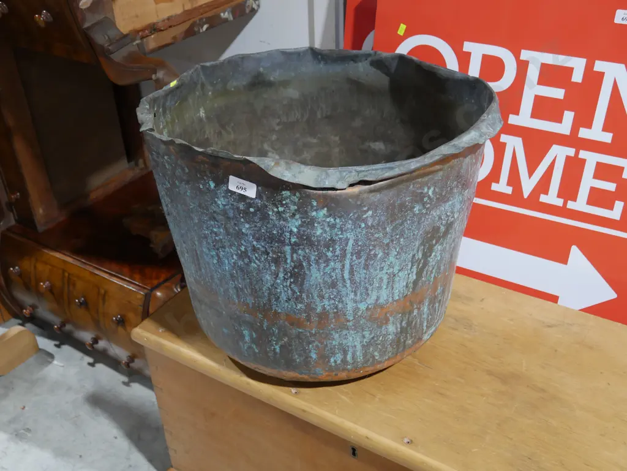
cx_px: 314
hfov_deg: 49.0
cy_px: 236
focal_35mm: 38
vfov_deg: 37.8
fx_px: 689
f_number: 4.1
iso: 800
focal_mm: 19
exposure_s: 1/60
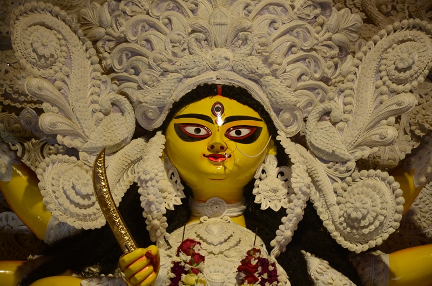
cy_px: 143
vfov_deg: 8.7
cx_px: 216
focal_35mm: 158
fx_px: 1886
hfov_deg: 13.1
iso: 500
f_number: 5.6
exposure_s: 1/100
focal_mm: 105
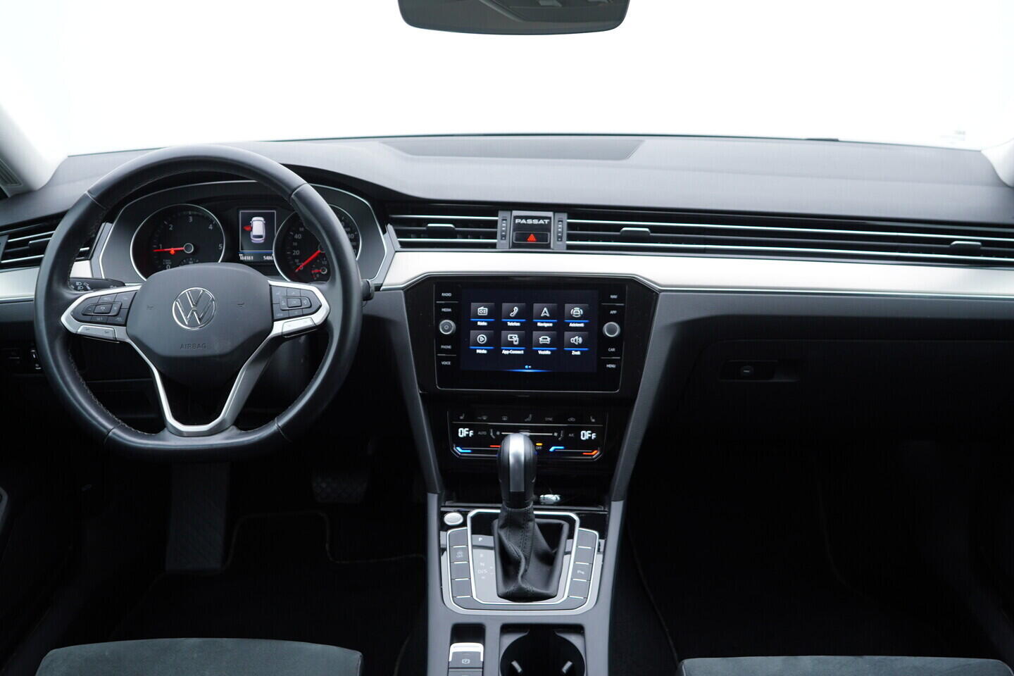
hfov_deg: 53.1
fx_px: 1014
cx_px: 507
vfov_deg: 36.9
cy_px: 338
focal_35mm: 36
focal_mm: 24
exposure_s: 1/40
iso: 160
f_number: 2.8
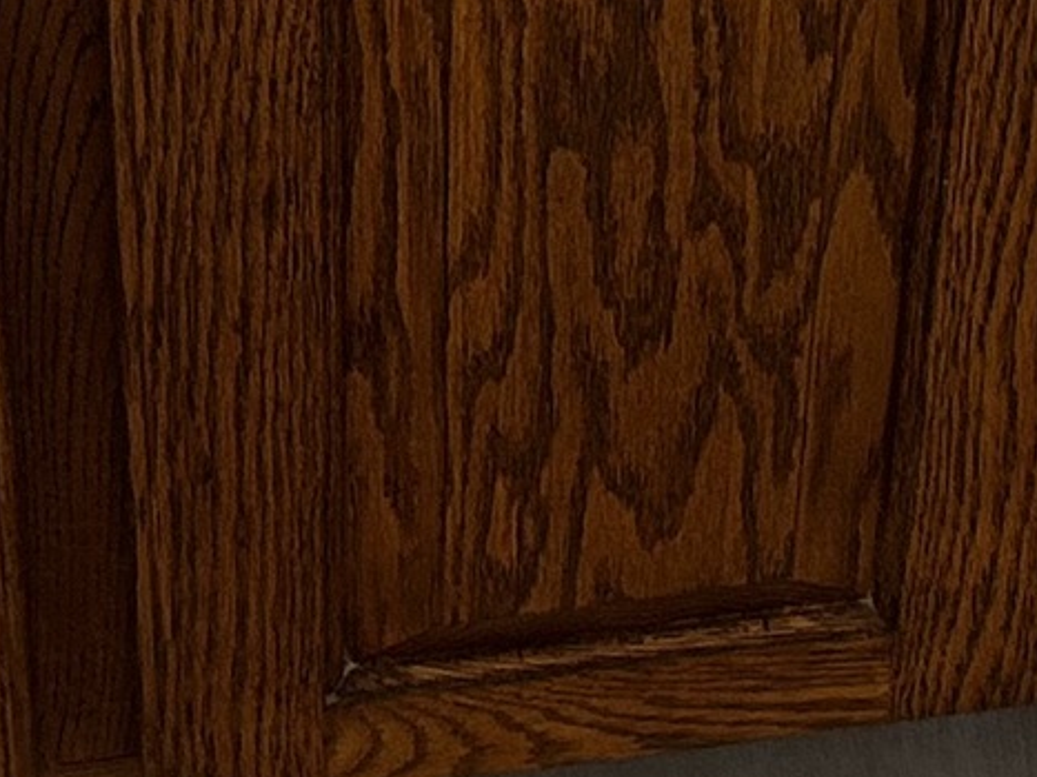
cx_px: 1199
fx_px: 5121
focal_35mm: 171
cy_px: -788
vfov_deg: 8.2
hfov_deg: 11.4
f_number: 1.5
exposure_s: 1/120
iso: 125
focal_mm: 5.7
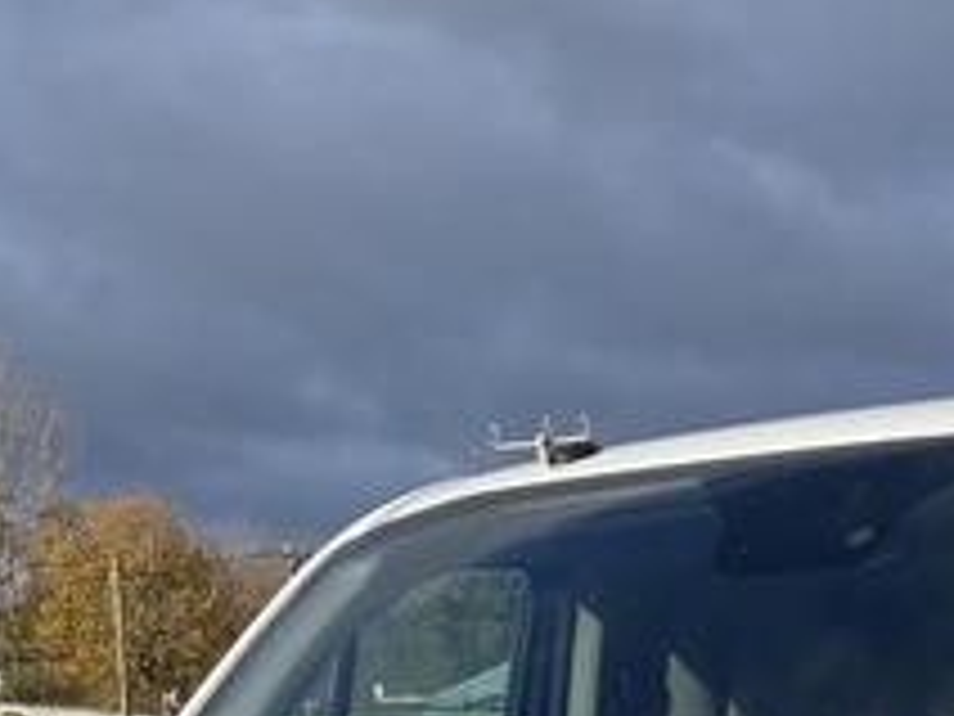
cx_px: 891
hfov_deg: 17.6
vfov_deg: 12.2
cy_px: 1346
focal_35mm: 110
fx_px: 3032
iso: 50
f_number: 1.6
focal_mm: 5.96
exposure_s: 1/2364
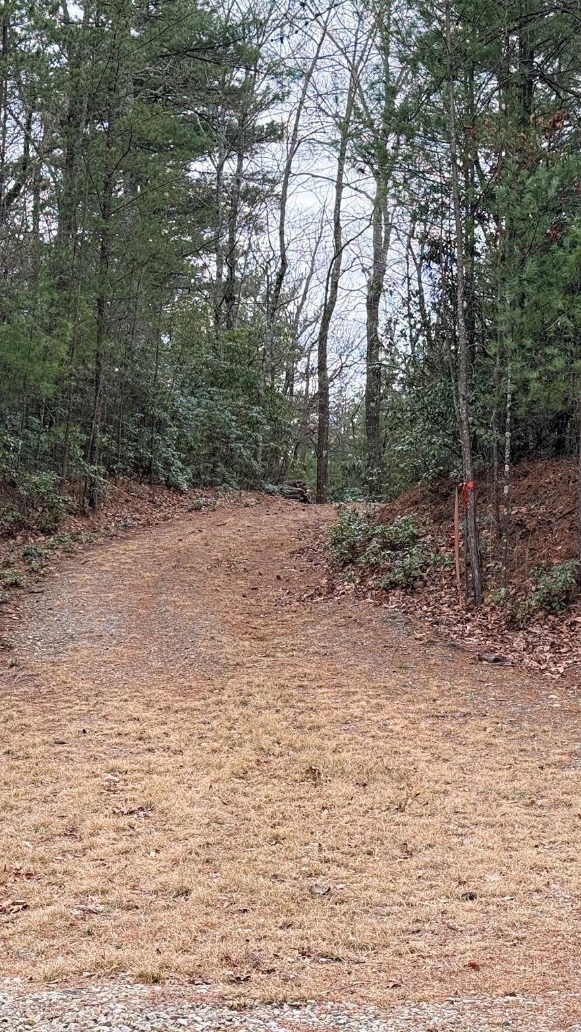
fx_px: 1917
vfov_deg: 30.1
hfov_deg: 17.2
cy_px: 515
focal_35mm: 70
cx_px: 314
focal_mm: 6.76
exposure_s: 1/733
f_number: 1.78
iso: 100
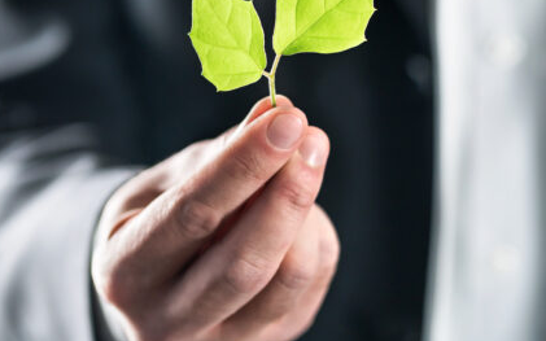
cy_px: 158
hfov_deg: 13.2
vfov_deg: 8.3
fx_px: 2351
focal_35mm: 158
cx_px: 349
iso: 320
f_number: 2.8
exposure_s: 1/80
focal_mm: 85
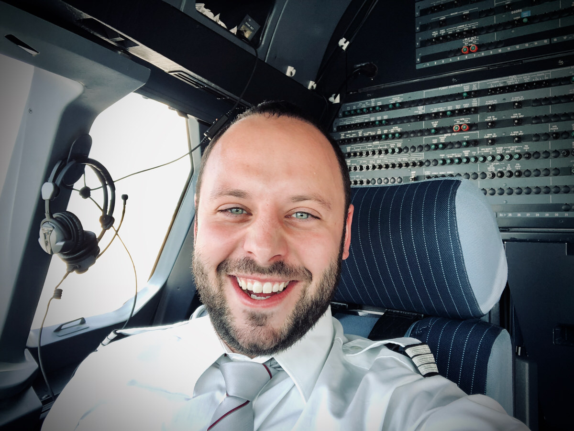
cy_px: 216
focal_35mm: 32
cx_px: 287
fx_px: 531
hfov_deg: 56.8
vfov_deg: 44.2
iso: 32
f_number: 2.2
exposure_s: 1/111
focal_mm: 2.87
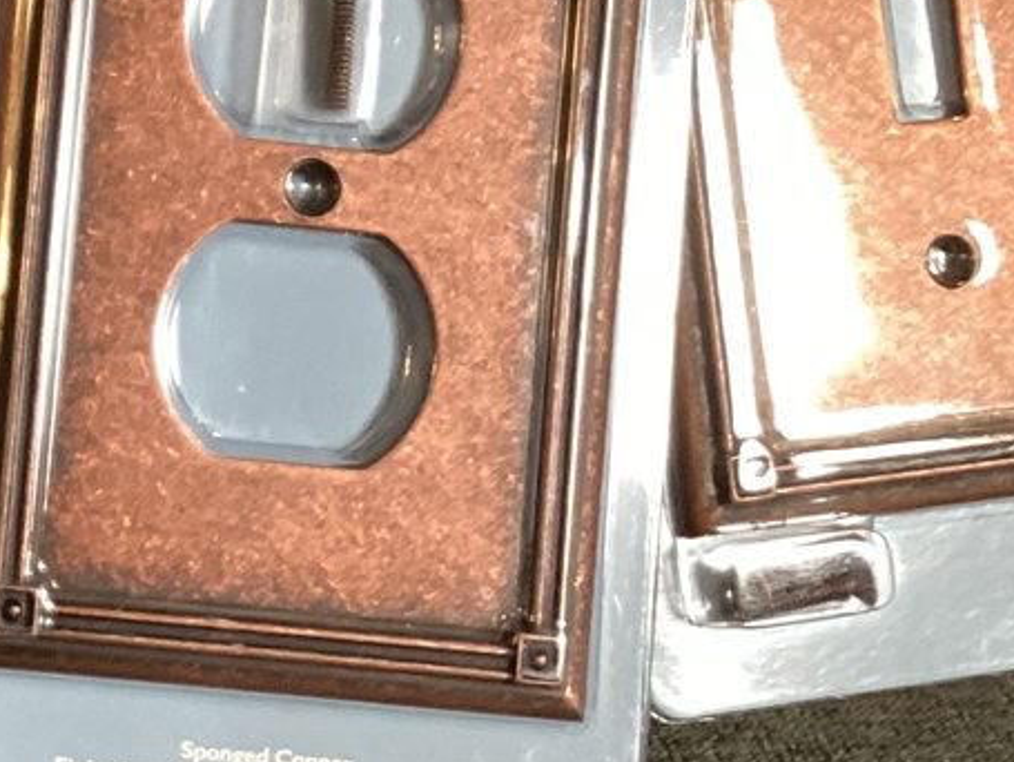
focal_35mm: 103
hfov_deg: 18.0
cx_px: -251
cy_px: 110
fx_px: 3020
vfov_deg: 14.3
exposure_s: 1/60
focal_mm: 3.3
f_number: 2.4
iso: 160
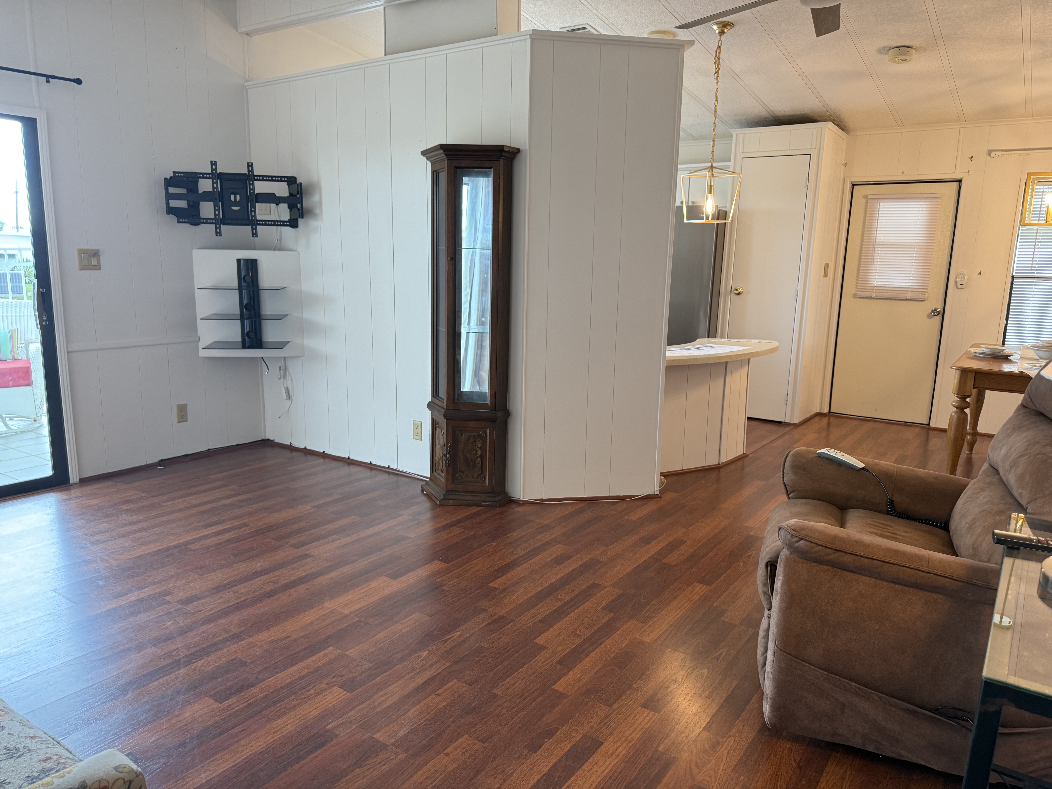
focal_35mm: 24
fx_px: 729
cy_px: 394
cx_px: 526
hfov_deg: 71.6
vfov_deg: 56.8
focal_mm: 6.76
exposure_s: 1/120
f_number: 1.78
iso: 160
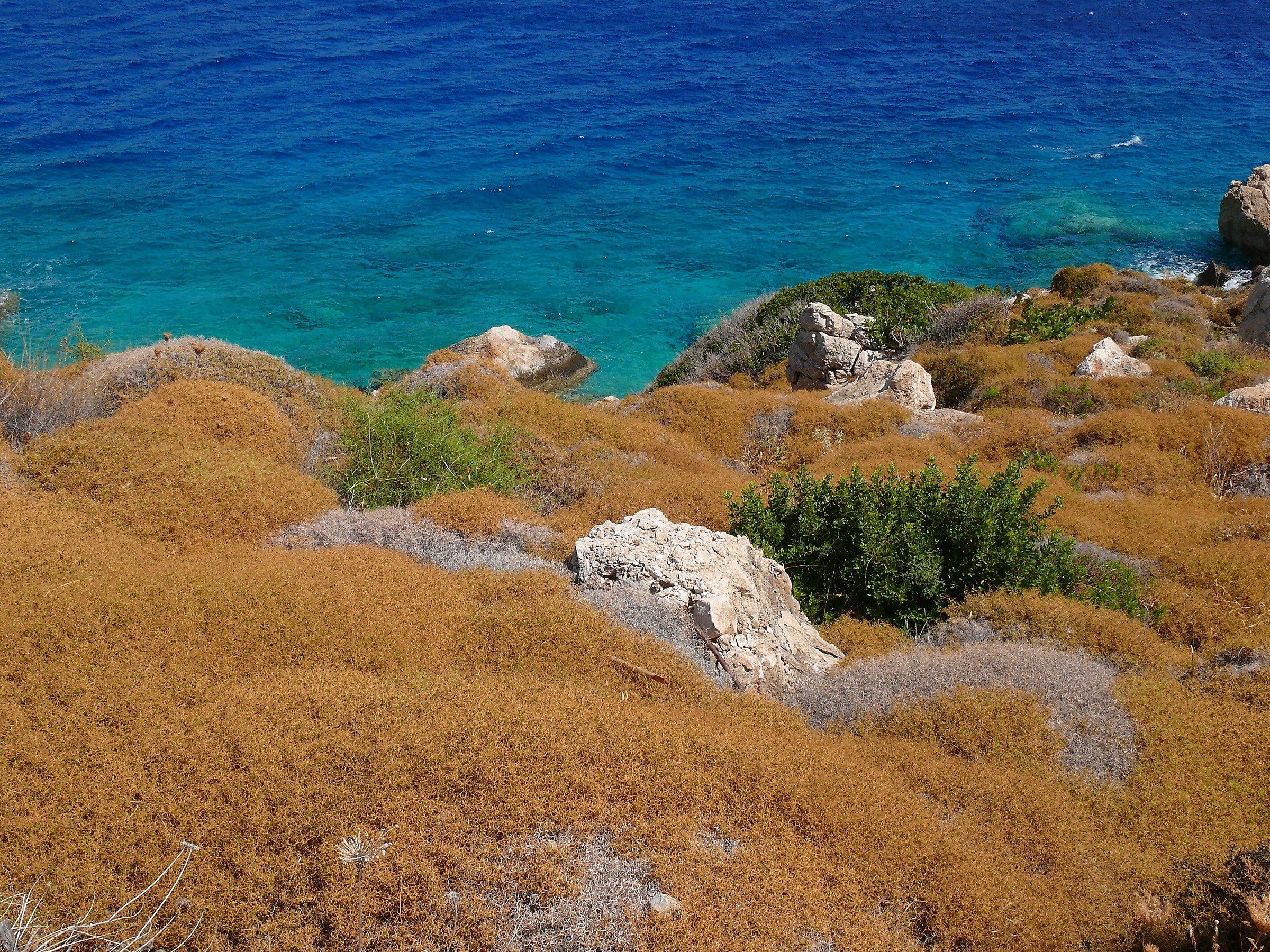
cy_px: 476
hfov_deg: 43.9
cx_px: 635
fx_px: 1578
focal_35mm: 43
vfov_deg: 33.6
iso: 100
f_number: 8
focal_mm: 9.2
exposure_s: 1/320
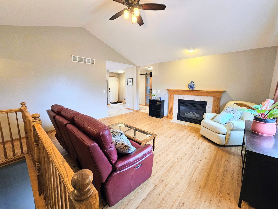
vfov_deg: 89.9
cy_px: 104
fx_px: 104
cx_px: 139
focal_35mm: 13
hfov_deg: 106.2
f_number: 2.2
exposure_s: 1/30
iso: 320
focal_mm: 2.2
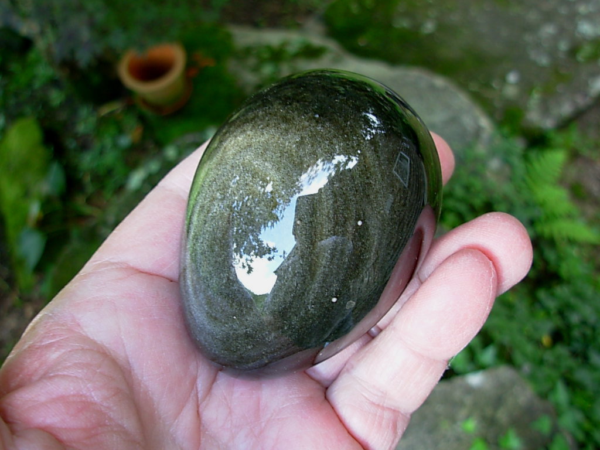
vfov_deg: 37.7
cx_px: 300
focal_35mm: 38
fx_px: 659
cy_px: 225
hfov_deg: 49.0
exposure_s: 1/12.7
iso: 50
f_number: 2.9
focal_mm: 6.3
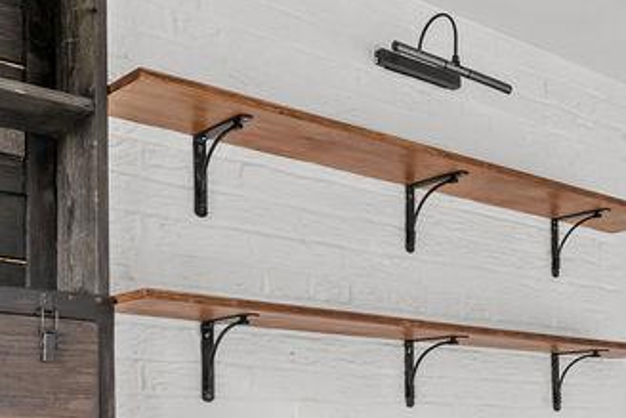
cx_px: 687
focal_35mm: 53
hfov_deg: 32.9
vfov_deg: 24.2
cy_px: 432
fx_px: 922
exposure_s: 1/25
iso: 100
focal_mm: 17
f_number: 11
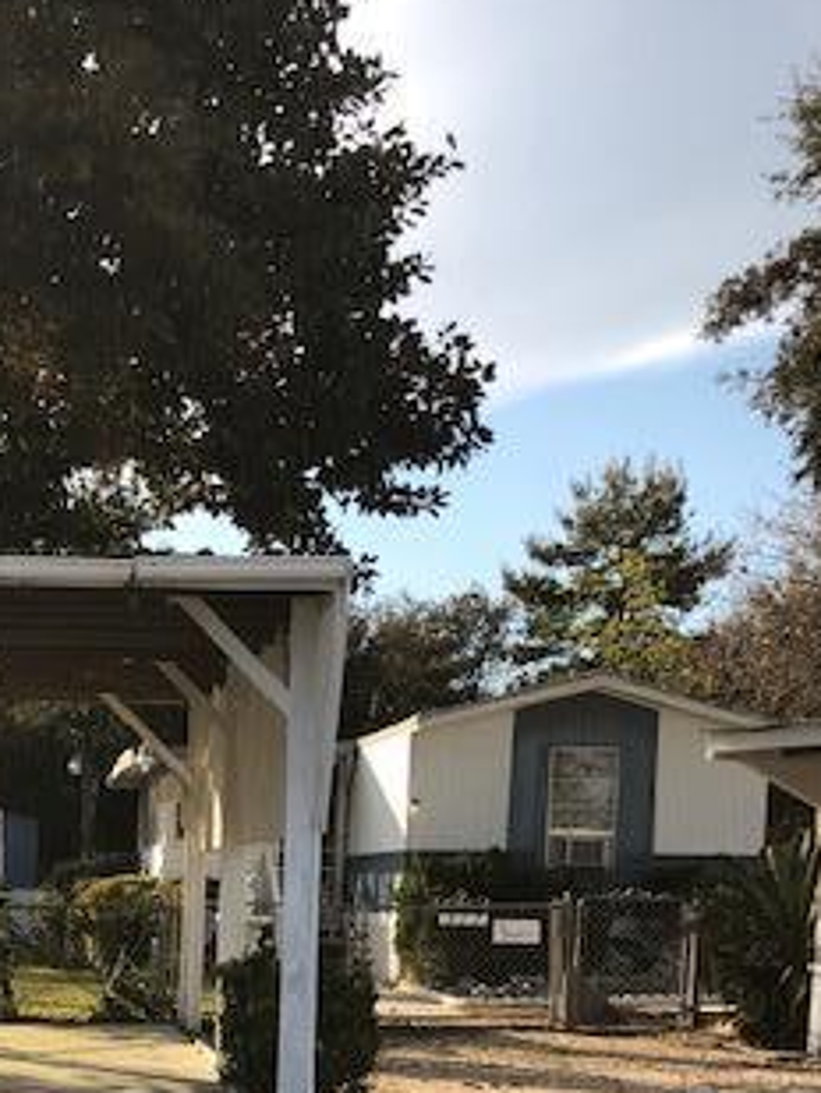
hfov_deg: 24.0
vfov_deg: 30.7
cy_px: 1107
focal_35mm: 58
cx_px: -18
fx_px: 1833
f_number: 1.8
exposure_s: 1/960
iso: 20
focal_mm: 3.99
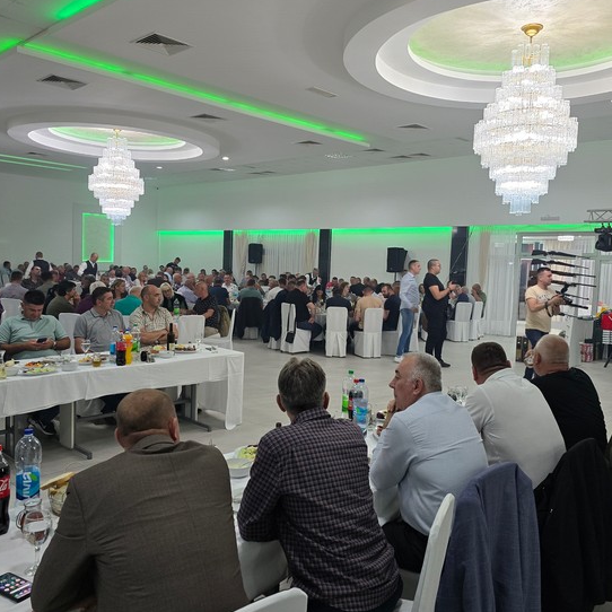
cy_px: 304
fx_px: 600
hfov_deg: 54.0
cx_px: 314
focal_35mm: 30
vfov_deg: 54.0
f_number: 1.7
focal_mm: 6.3
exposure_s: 1/100
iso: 320
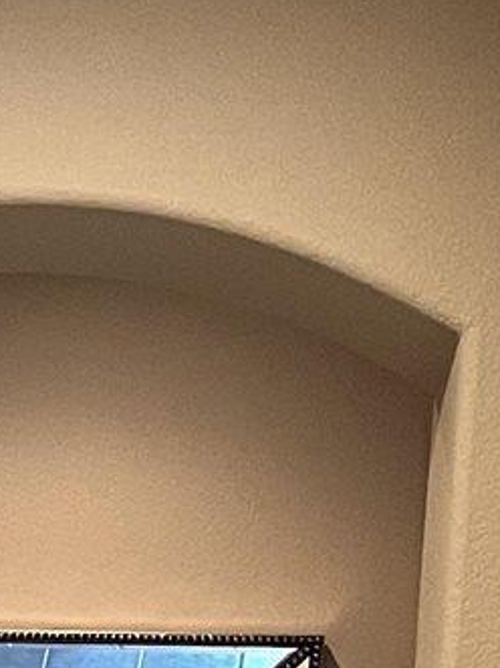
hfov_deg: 7.7
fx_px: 3488
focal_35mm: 181
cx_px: -641
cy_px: 1378
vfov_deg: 10.0
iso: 125
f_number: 1.6
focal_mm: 5.1
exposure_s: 1/60
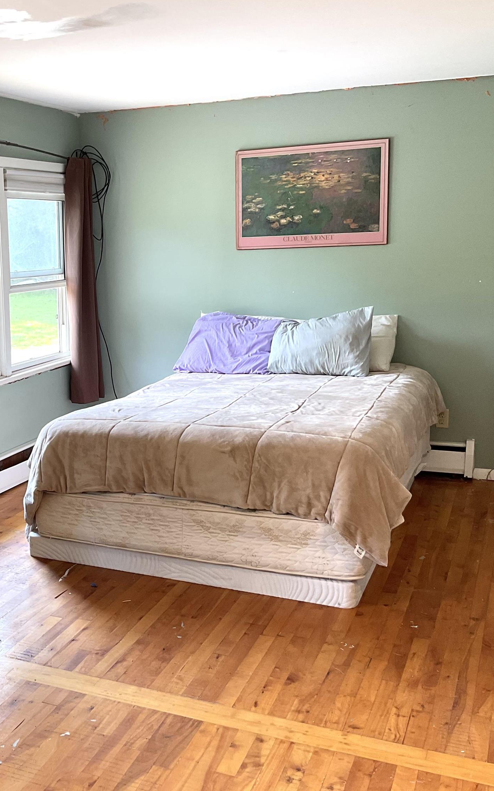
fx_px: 905
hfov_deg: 29.8
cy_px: 390
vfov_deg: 47.2
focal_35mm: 42
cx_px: 92
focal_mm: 3
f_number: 1.8
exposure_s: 1/60
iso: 50
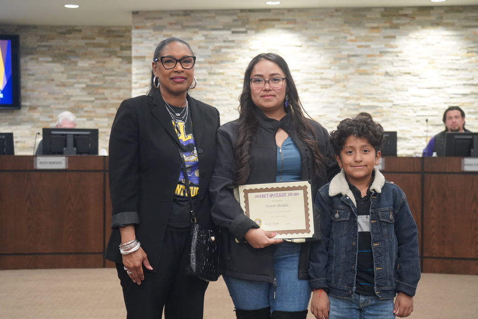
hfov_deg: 35.6
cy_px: 160
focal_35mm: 56
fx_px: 744
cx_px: 239
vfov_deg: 24.2
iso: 4000
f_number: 4
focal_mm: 56
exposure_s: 1/160
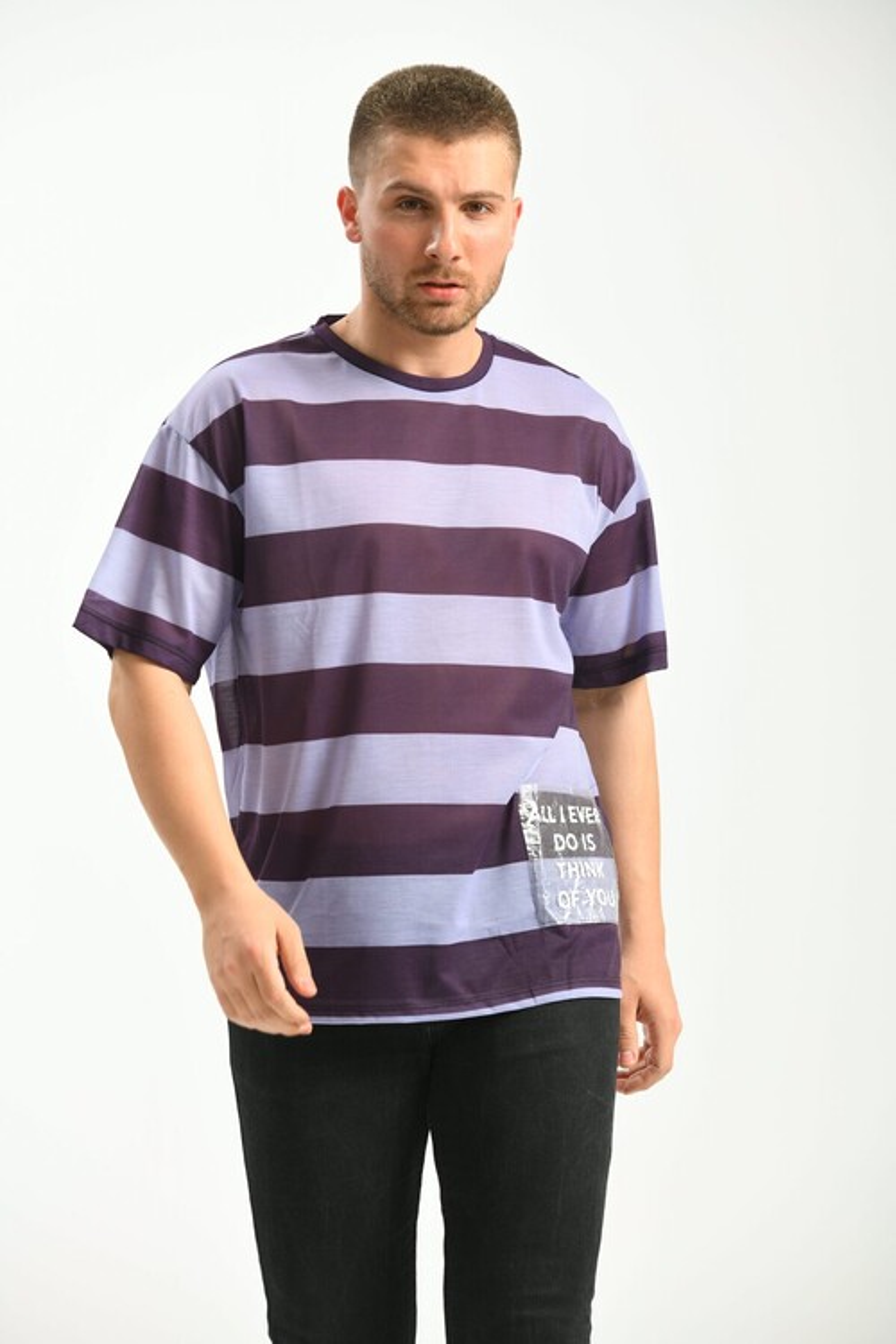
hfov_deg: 10.2
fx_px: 5040
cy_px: 672
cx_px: 448
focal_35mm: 135
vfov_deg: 15.2
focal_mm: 135
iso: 100
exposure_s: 1/160
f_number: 5.6
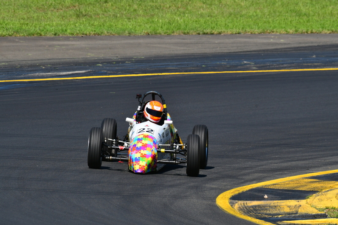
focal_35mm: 750
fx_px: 7040
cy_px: 112
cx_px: 169
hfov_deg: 2.8
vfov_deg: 1.8
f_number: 11
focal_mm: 500
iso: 400
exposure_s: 1/640
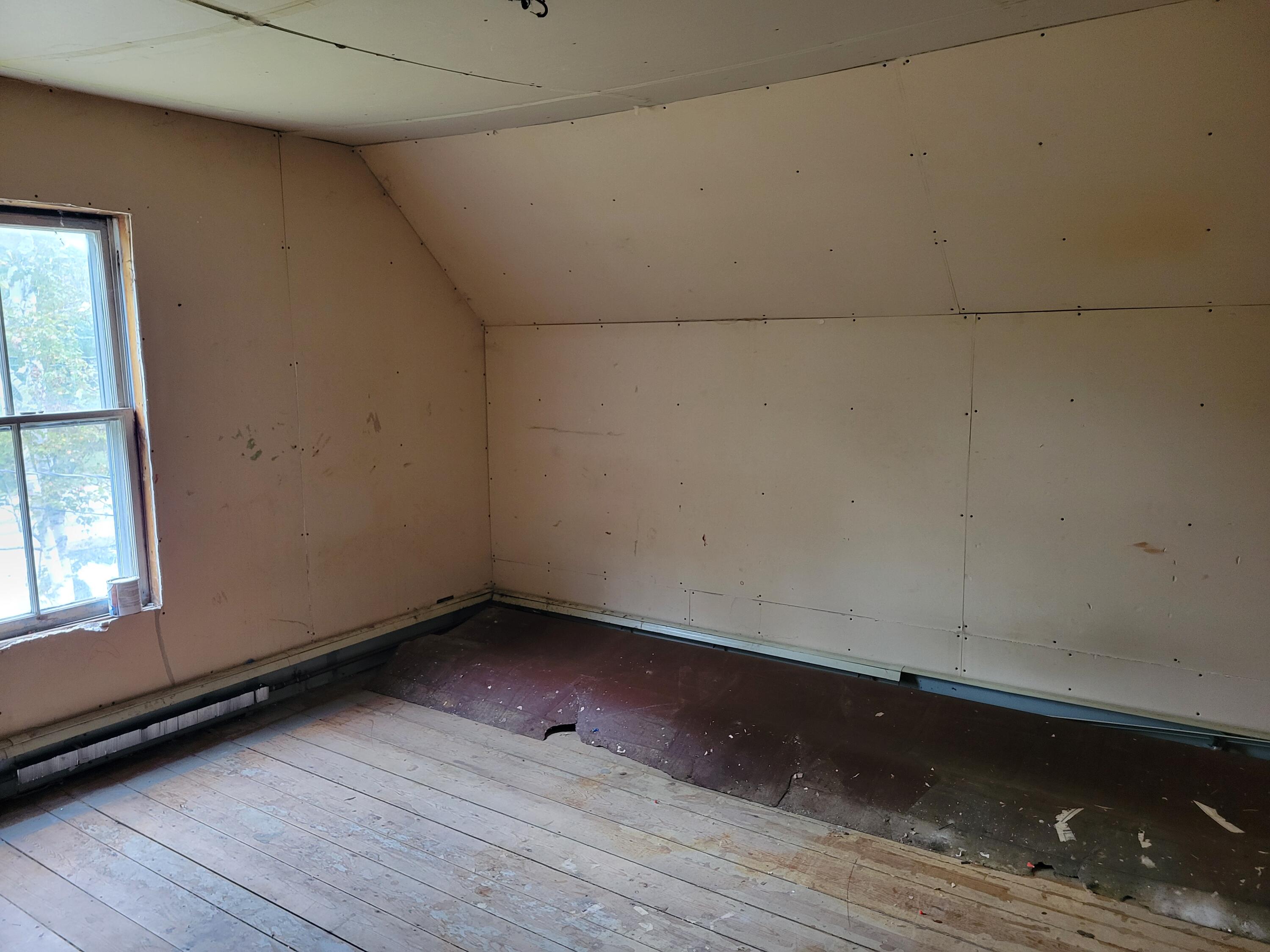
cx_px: 635
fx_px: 954
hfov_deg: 67.3
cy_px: 476
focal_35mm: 26
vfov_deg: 53.1
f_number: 1.8
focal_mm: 5.4
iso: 320
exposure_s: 1/40
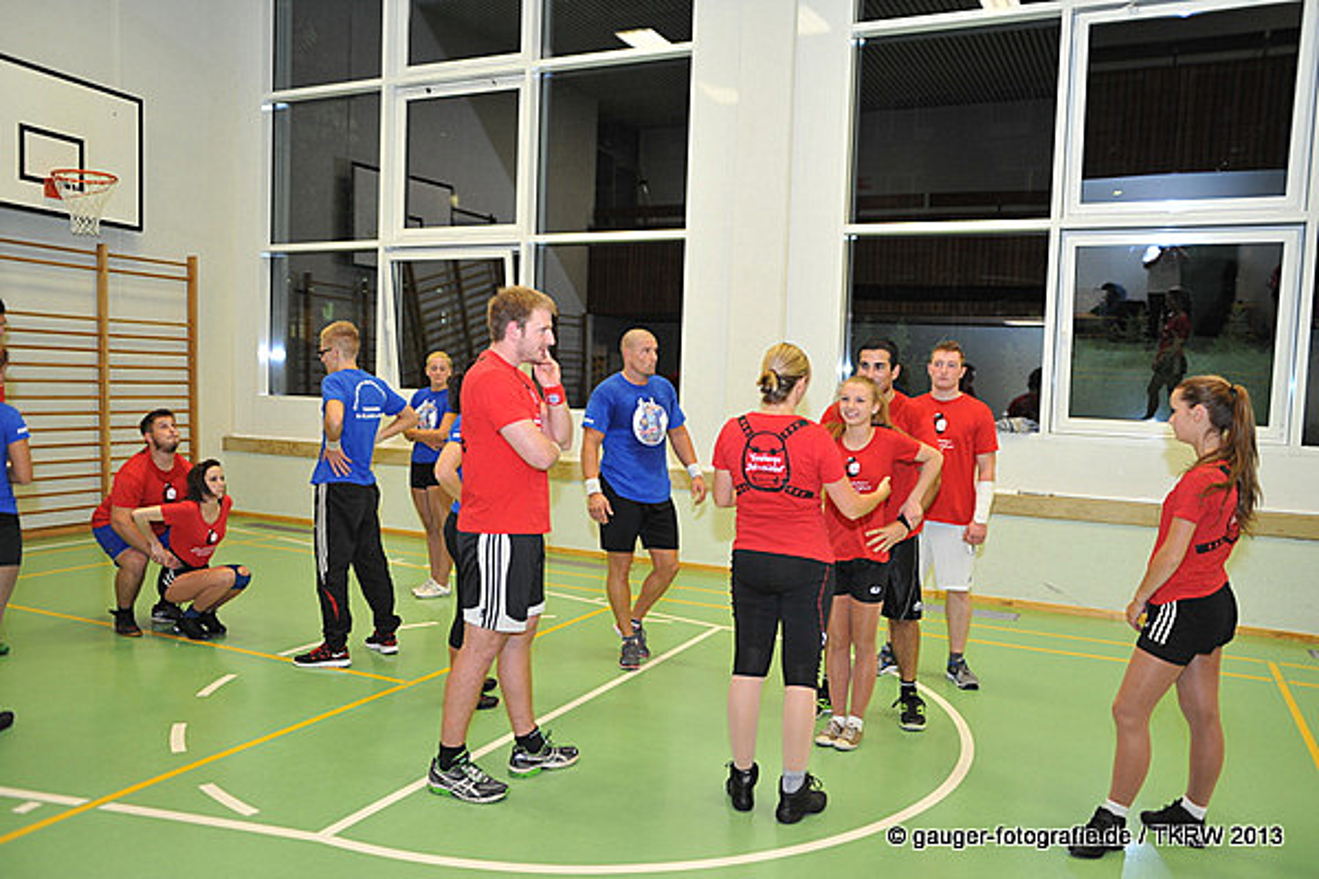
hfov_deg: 60.3
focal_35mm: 31
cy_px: 440
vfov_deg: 42.3
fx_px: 1136
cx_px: 660
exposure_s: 1/160
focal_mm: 31
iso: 800
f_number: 2.8
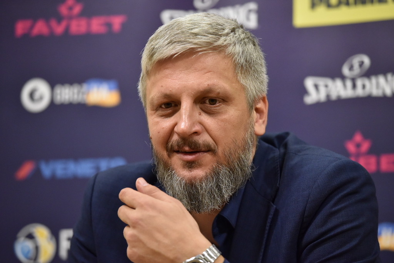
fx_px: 1806
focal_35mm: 165
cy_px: 132
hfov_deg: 12.5
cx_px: 197
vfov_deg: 8.3
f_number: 2.8
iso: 5000
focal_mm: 165
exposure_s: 1/500
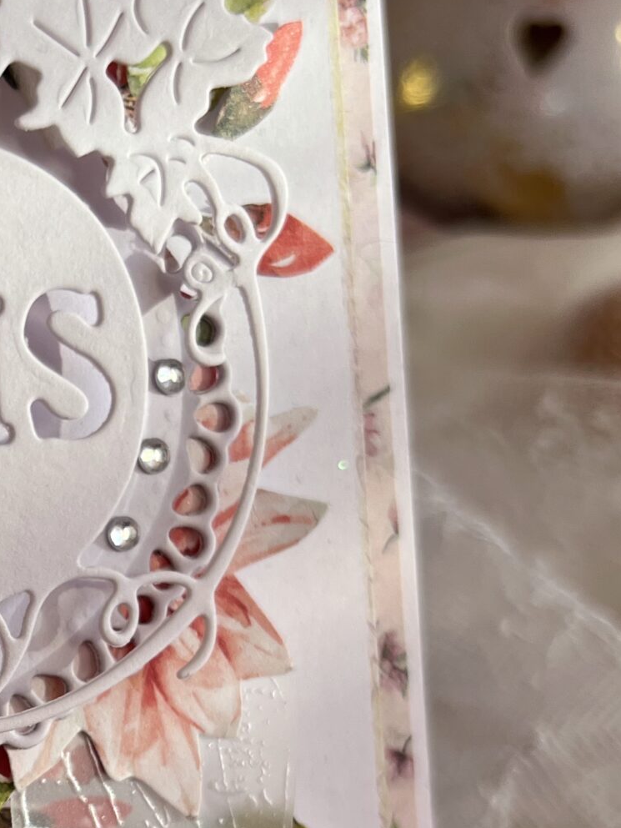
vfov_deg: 28.3
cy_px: 670
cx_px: -83
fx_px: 1602
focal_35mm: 67
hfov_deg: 20.8
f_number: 1.5
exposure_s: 1/121
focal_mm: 5.7
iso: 40
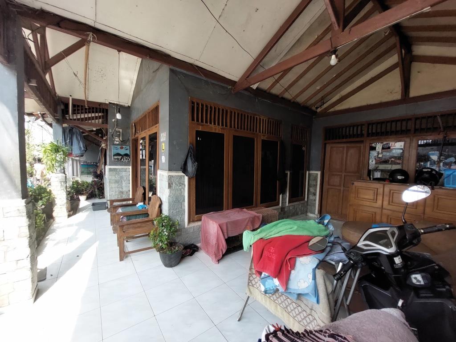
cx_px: 228
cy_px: 171
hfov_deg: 106.2
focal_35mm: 13
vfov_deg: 89.9
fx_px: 171
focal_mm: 1.74
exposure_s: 1/236
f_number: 2.2
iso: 50
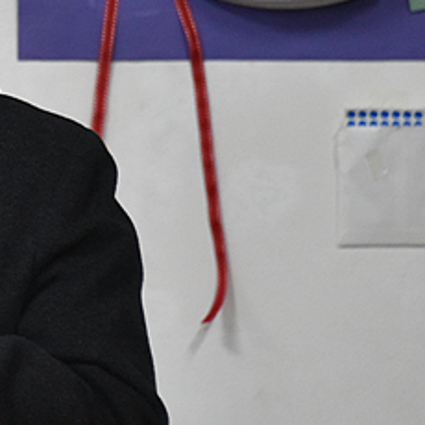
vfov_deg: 2.0
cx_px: -152
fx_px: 12099
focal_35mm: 871
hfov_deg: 2.0
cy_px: -32
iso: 2500
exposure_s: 1/125
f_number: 5.6
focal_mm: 230
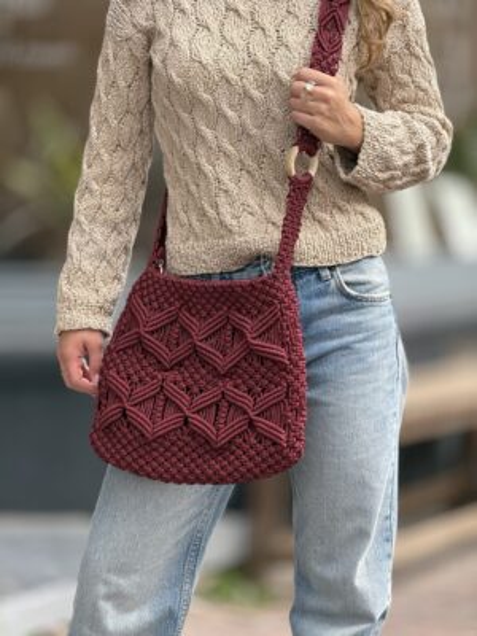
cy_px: 318
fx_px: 2205
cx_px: 238
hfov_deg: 12.3
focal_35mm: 120
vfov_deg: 16.4
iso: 50
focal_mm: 15.66
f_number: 2.8
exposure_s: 1/244
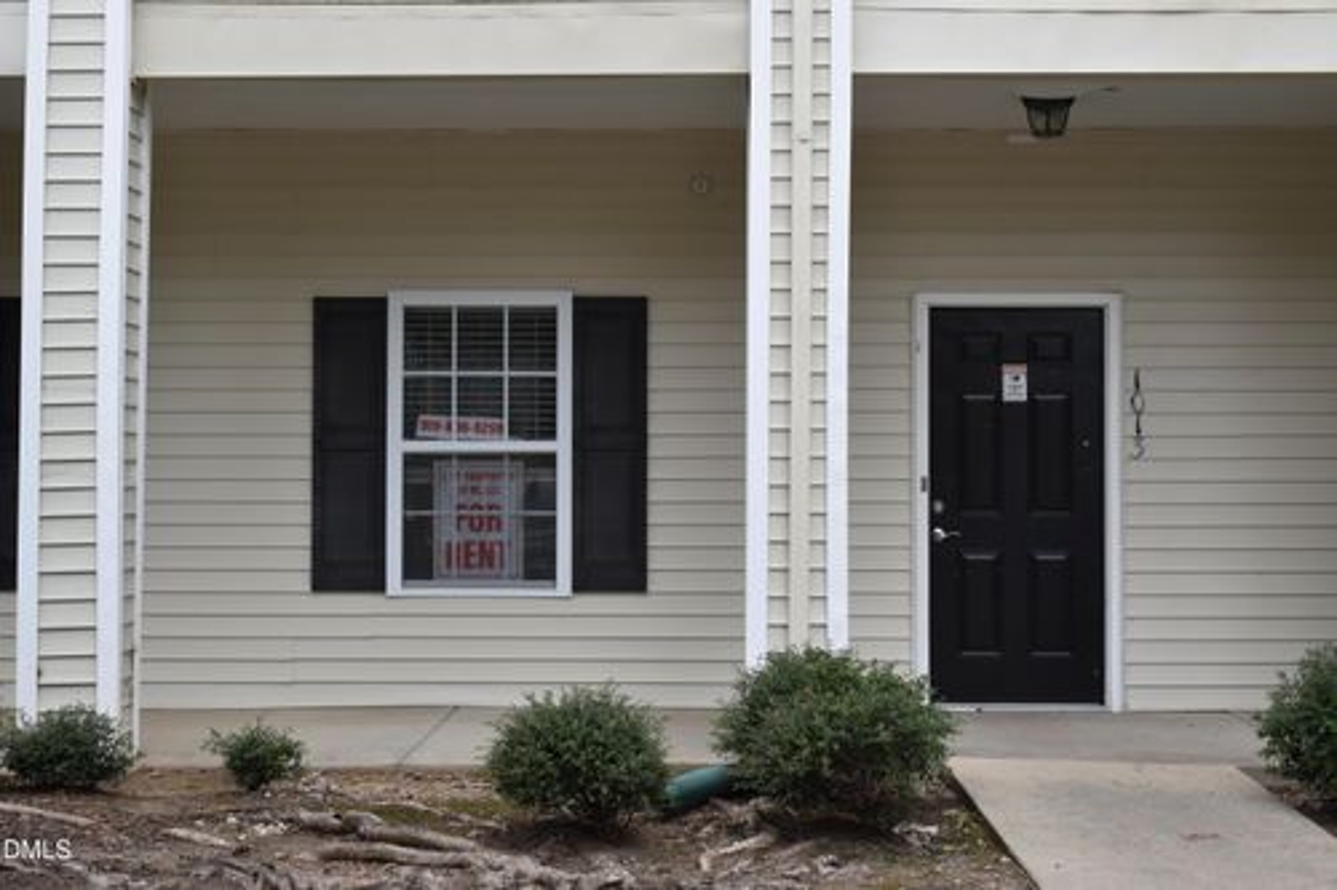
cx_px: 668
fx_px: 2005
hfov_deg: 36.9
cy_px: 445
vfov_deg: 25.0
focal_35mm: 54
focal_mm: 36
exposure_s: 1/200
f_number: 7.1
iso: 400
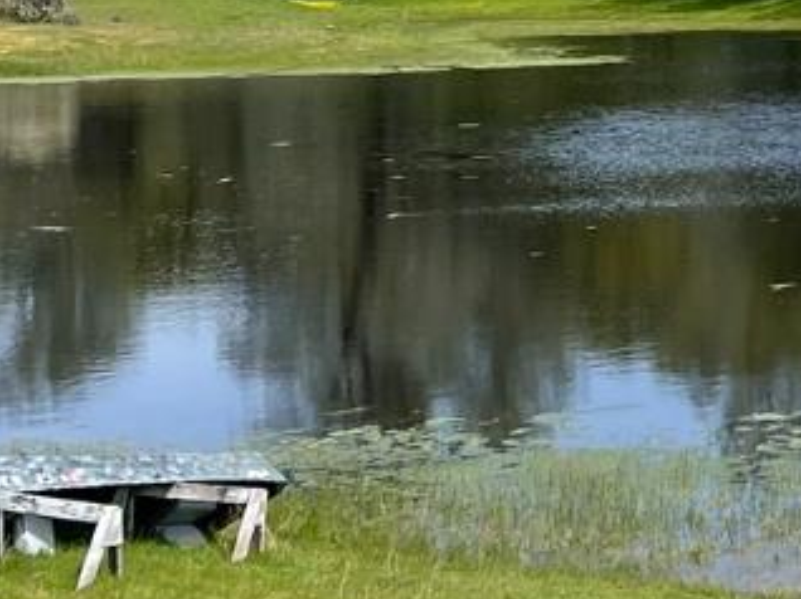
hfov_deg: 15.3
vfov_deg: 12.1
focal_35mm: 118
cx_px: 1239
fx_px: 2728
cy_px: -250
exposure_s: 1/3788
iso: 32
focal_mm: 5.1
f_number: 1.6
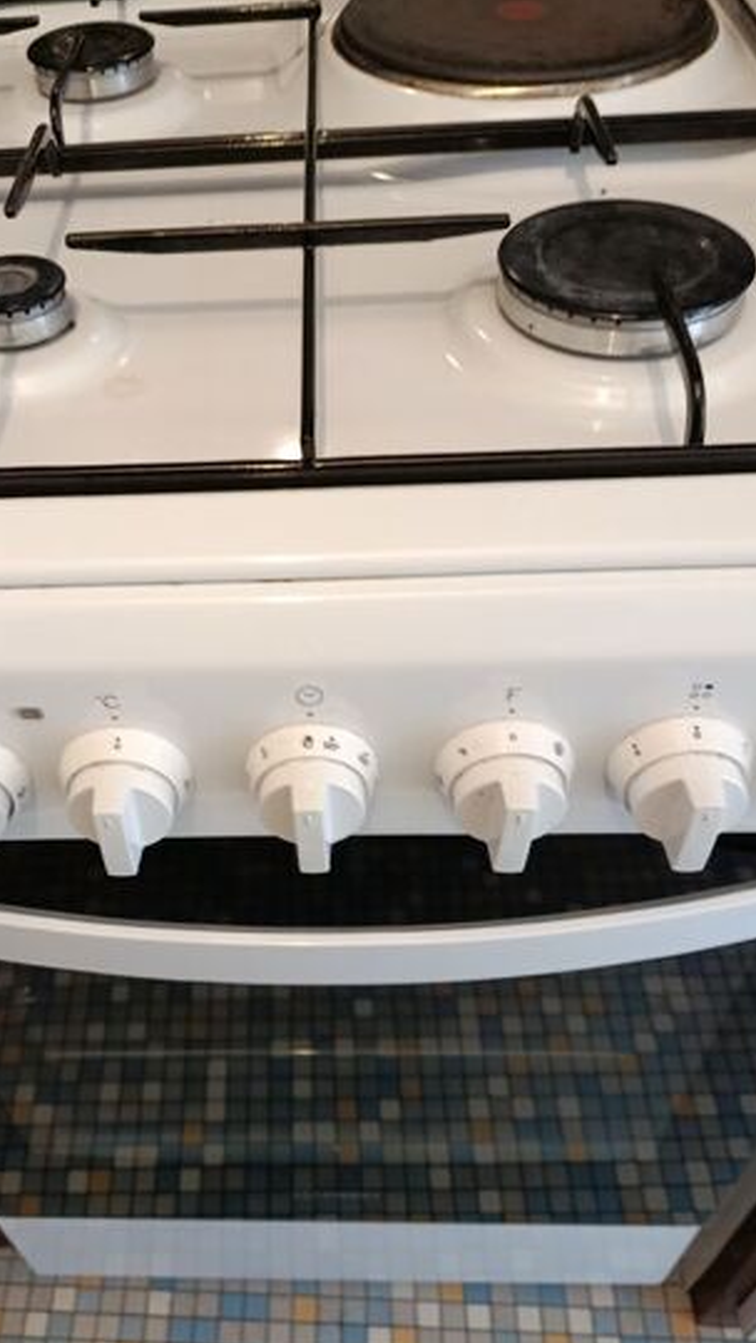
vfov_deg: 62.5
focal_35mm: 31
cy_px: 736
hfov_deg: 37.5
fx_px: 1104
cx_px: 264
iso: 1122
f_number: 1.7
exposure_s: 1/25
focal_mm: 5.24
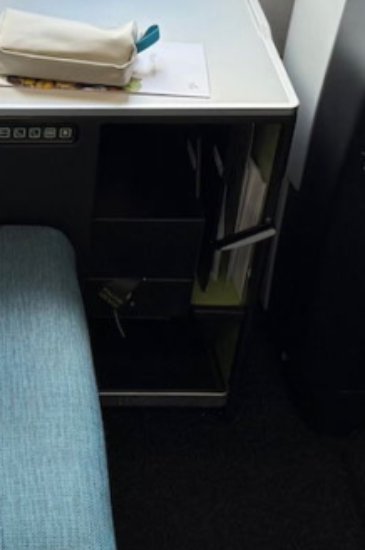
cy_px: 146
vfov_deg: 25.7
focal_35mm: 78
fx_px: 1189
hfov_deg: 16.7
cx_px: -75
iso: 200
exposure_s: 1/91
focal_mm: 6.76
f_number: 1.78
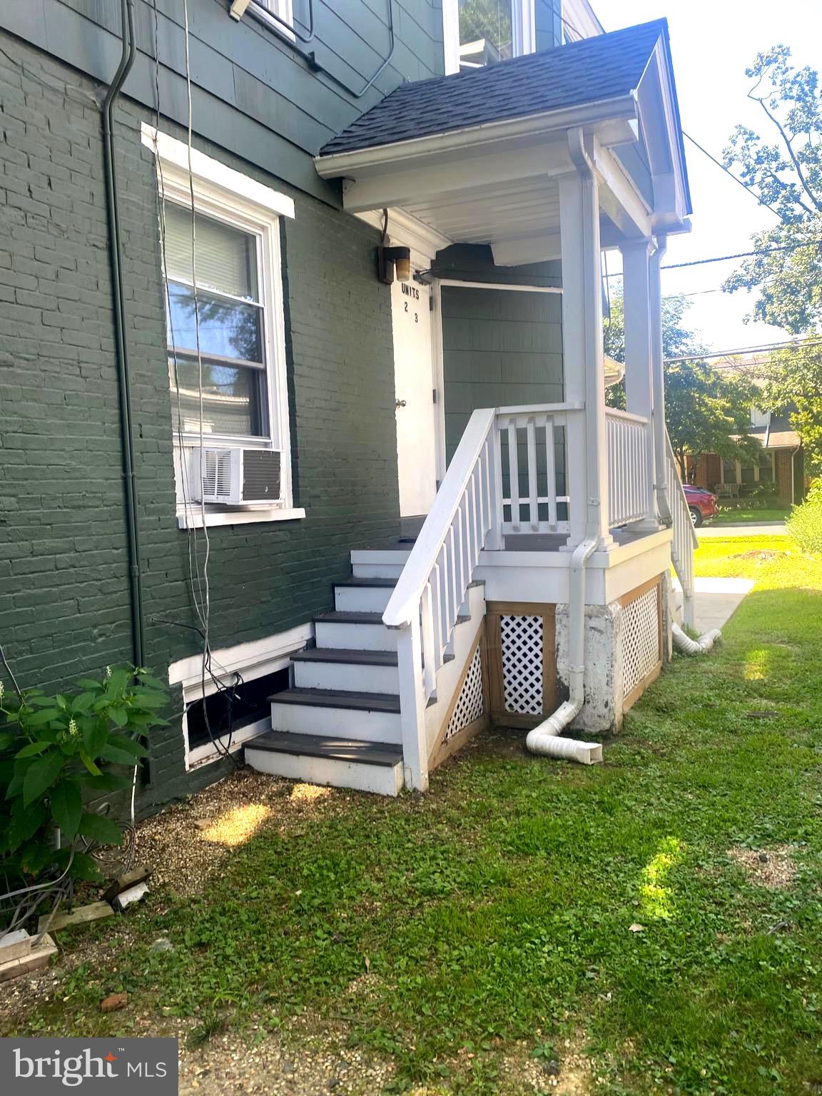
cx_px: 411
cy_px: 548
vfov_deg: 67.3
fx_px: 823
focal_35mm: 26
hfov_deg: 53.1
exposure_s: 1/156
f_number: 1.8
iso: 32
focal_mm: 4.25
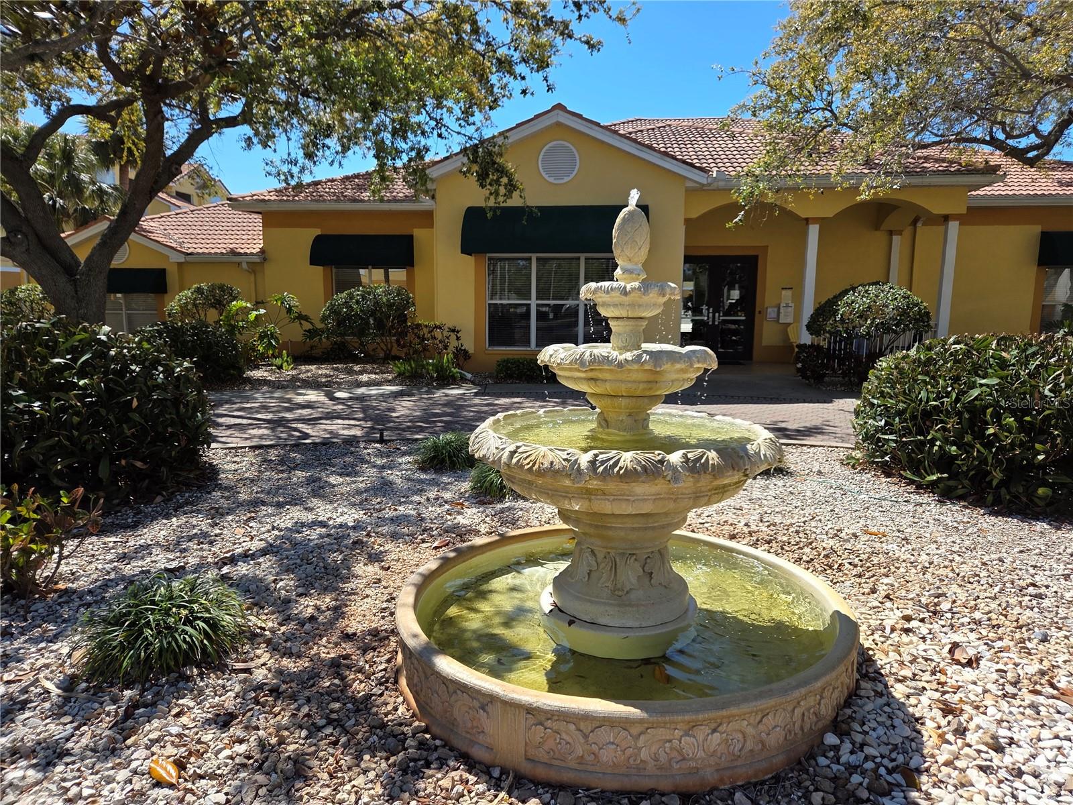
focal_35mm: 23
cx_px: 536
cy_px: 402
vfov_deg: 58.9
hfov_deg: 73.9
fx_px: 713
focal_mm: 5.4
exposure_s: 1/3418
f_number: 1.8
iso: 80
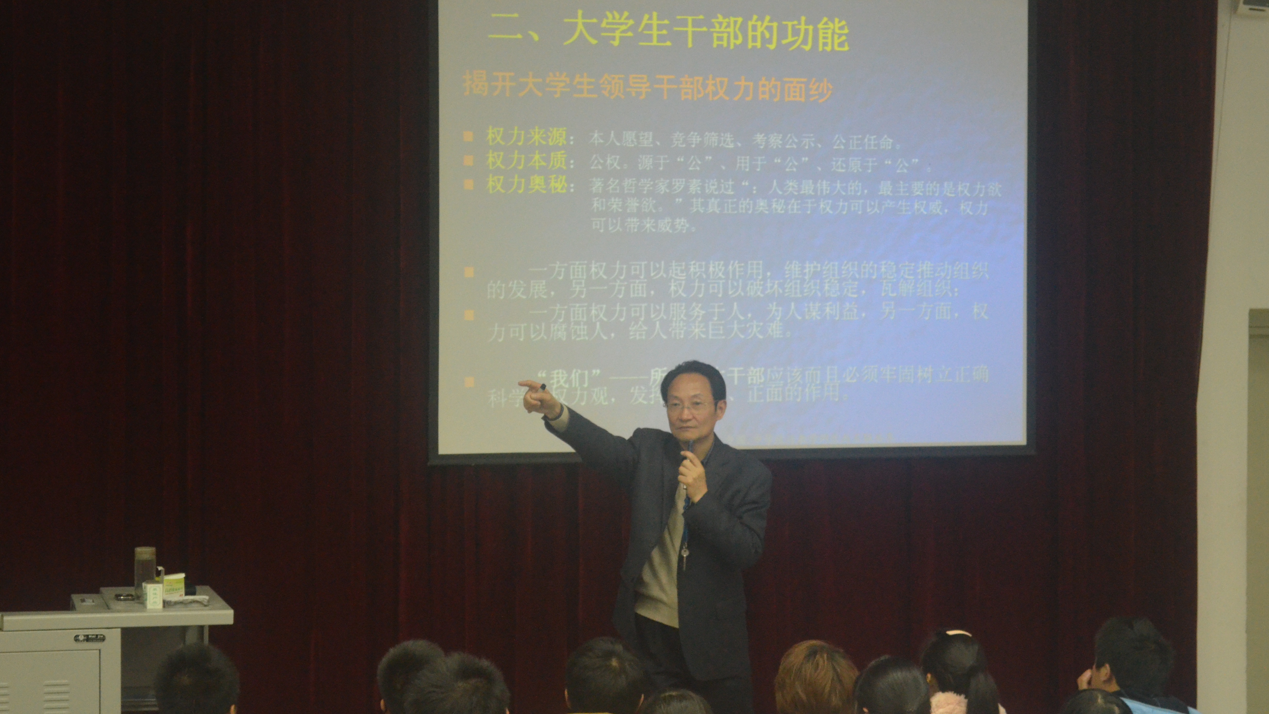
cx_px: 635
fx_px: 2911
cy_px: 346
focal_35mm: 87
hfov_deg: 24.6
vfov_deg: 14.0
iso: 3200
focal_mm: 55
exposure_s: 1/30
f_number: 5.6
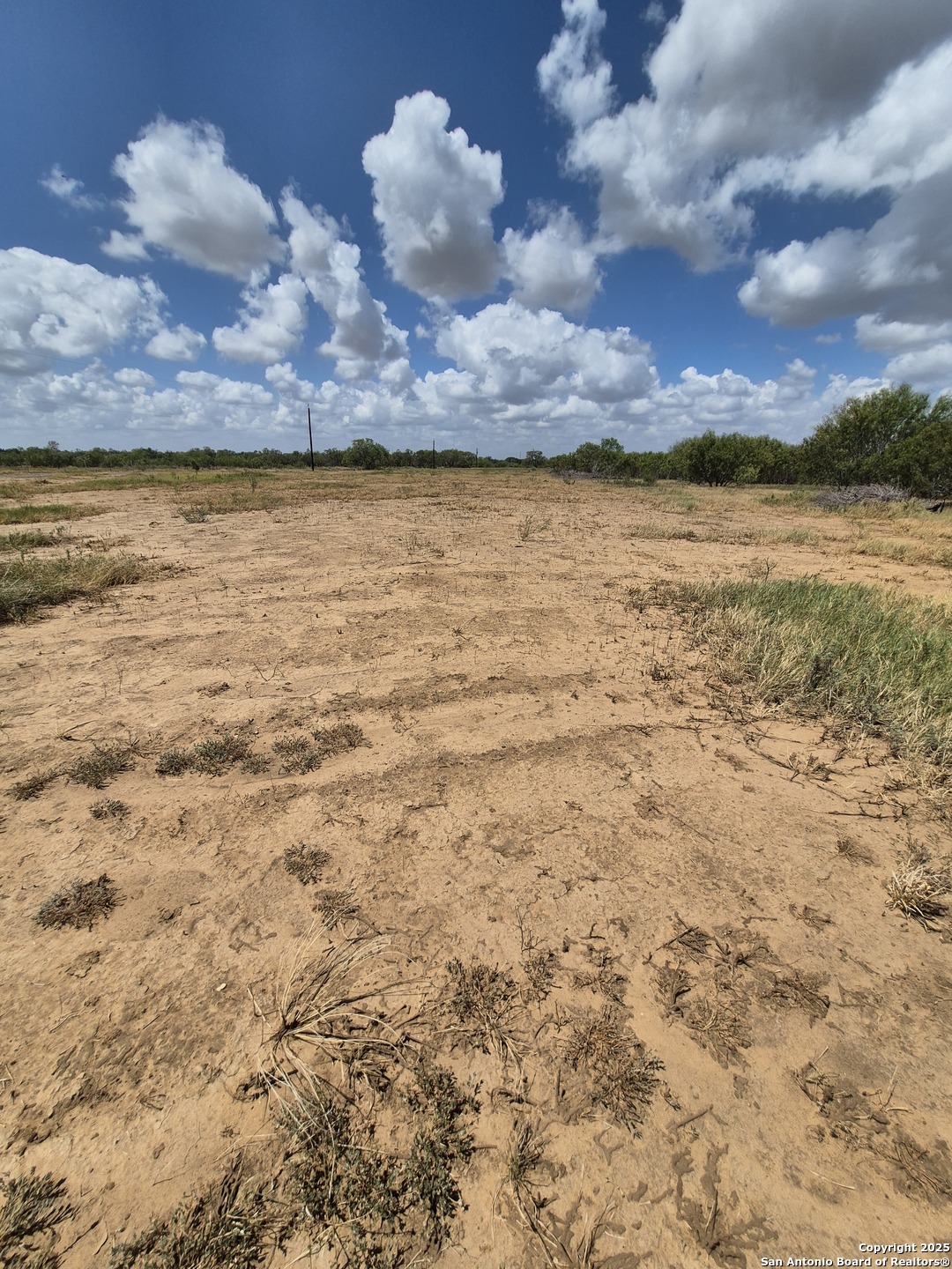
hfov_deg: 89.9
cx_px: 476
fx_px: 477
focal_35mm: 13
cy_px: 634
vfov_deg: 106.2
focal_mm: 1.74
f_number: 2.2
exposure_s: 1/3648
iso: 50
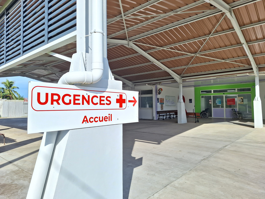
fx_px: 176
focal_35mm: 23
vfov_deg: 58.9
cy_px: 100
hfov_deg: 73.9
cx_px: 132
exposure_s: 1/1645
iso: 40
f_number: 1.8
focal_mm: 5.54
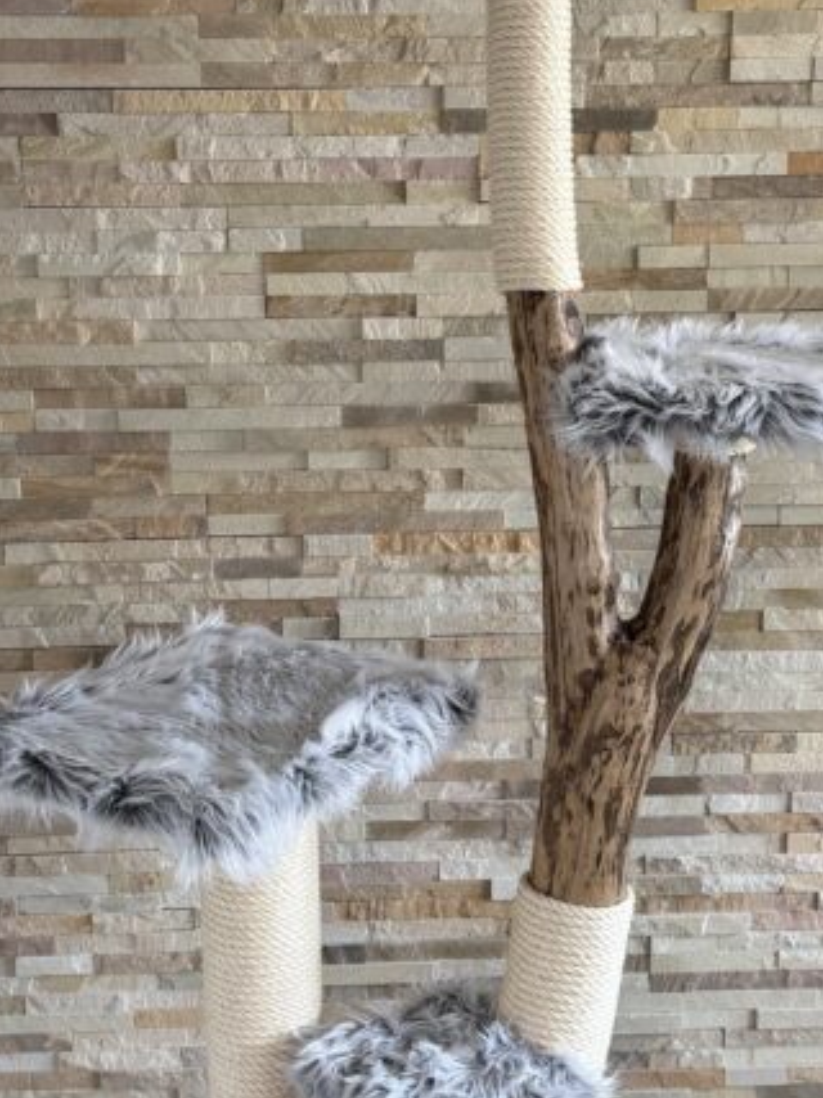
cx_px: 448
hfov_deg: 27.0
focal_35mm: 54
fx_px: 1713
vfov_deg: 35.4
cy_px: 422
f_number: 1.78
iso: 200
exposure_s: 1/77
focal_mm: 6.76
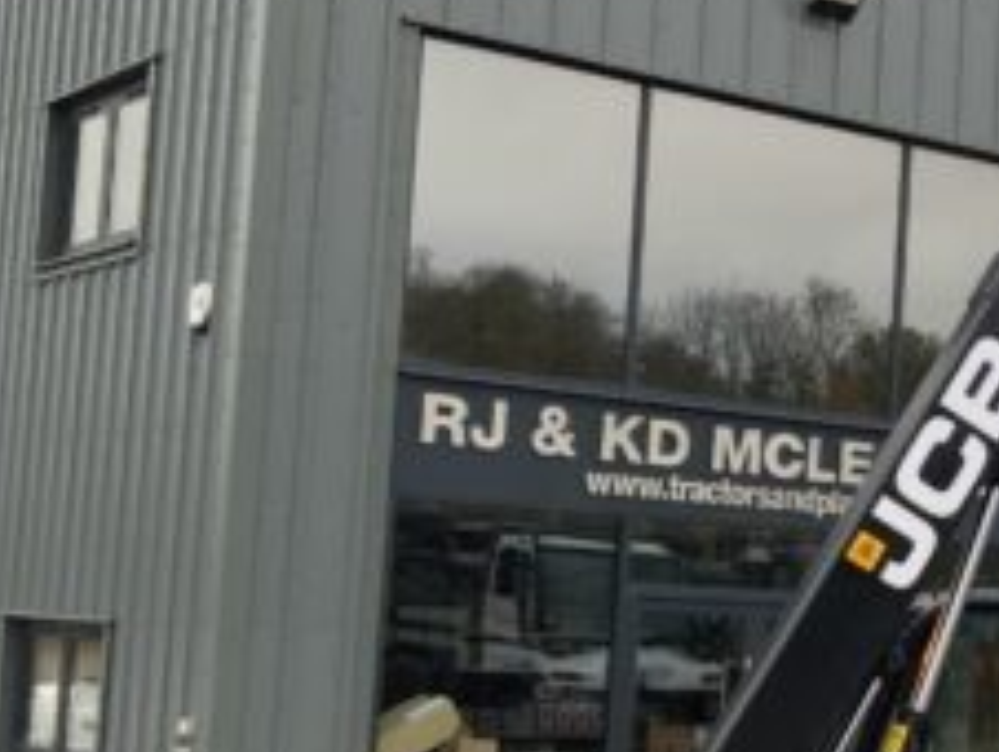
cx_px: 1282
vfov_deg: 18.0
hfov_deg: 21.6
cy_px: 500
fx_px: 2369
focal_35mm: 82
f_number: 1.8
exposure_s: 1/122
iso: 32
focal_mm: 3
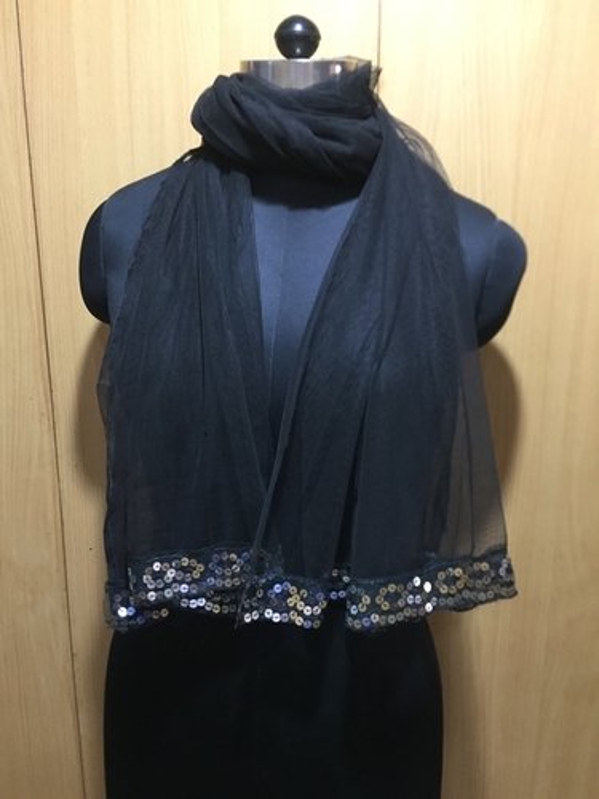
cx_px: 300
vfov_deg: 61.7
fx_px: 669
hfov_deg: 48.2
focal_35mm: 29
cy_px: 400
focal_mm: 4.15
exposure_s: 1/33
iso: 200
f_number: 2.2
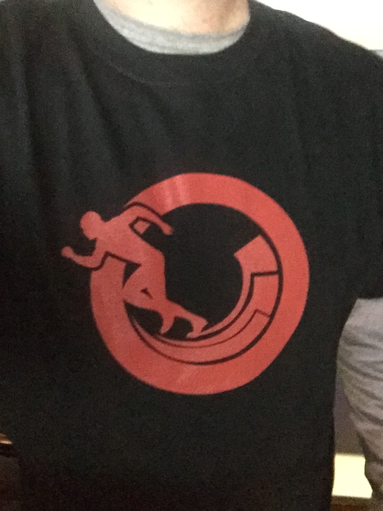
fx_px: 457
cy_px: 256
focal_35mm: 31
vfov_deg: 58.4
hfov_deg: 45.4
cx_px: 192
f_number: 2.2
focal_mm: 2.65
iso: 2000
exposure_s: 1/15
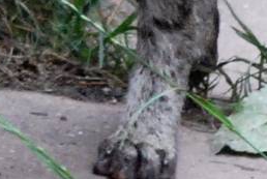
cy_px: -93
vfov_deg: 0.9
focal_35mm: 1583
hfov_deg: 1.3
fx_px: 11761
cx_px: -360
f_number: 4.8
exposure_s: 1/800
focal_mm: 170
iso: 1600
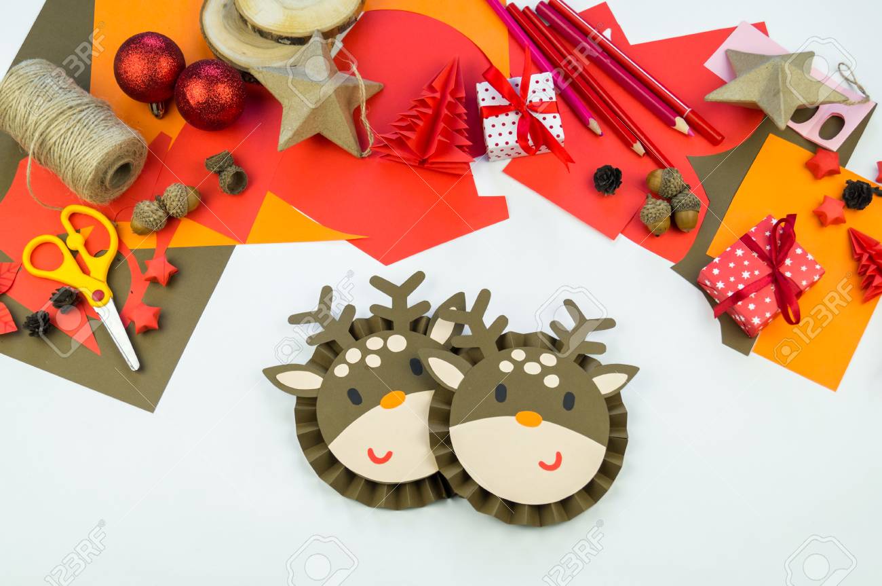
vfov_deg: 25.9
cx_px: 441
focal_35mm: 52
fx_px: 1272
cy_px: 293
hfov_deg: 38.2
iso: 100
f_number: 5.6
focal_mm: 35
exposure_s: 1/60
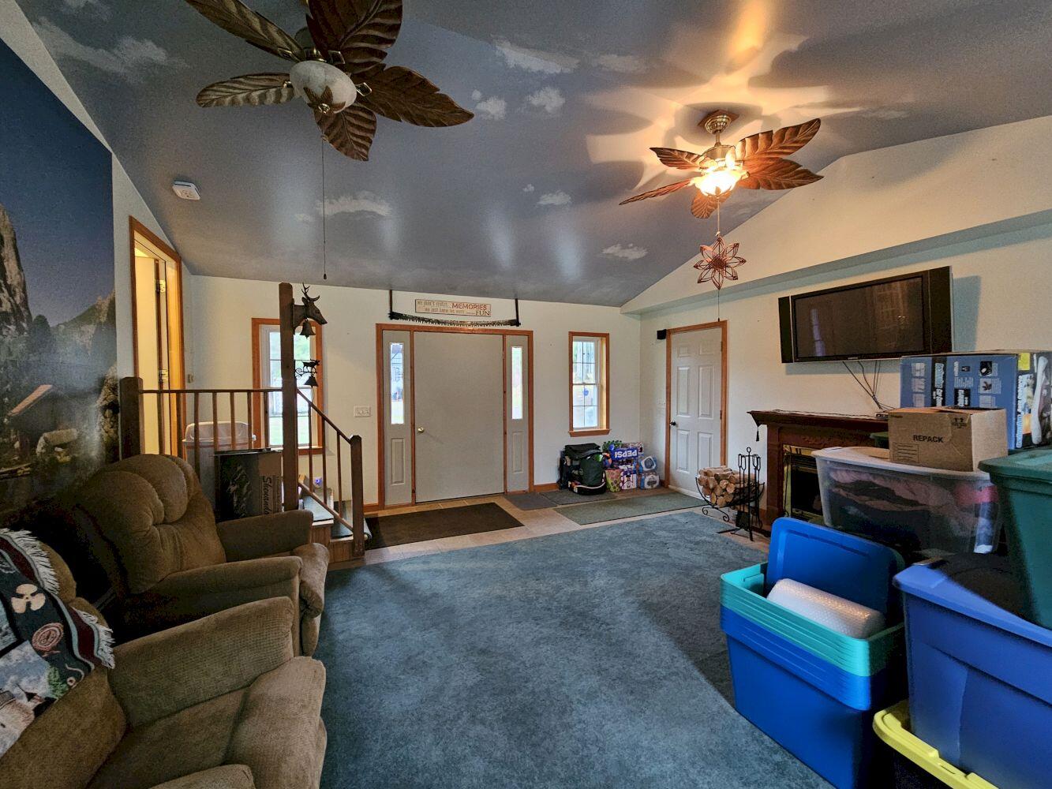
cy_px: 394
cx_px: 526
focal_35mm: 13
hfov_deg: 106.2
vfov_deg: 89.9
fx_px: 395
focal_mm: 2.2
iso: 800
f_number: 2.2
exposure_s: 1/24
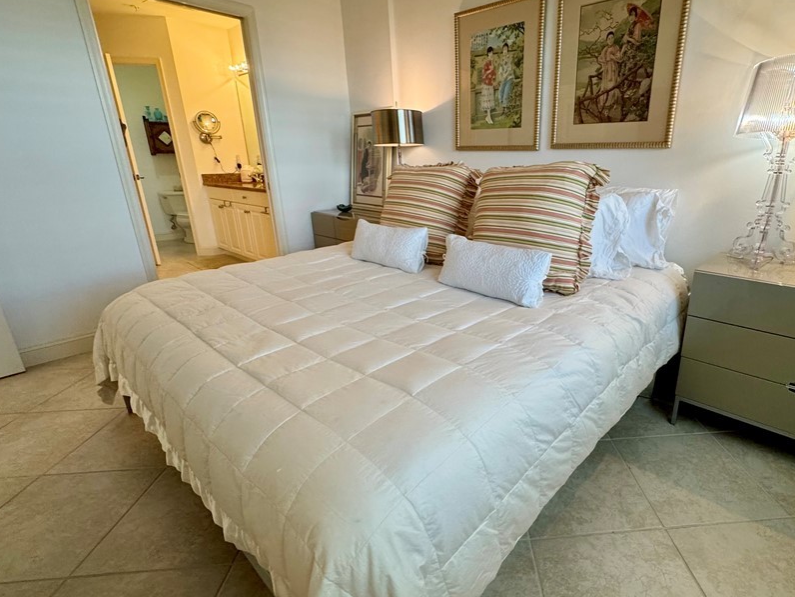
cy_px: 293
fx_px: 413
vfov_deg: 71.6
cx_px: 483
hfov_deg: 86.5
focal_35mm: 18
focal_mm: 2.22
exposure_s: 1/120
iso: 250
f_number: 2.2
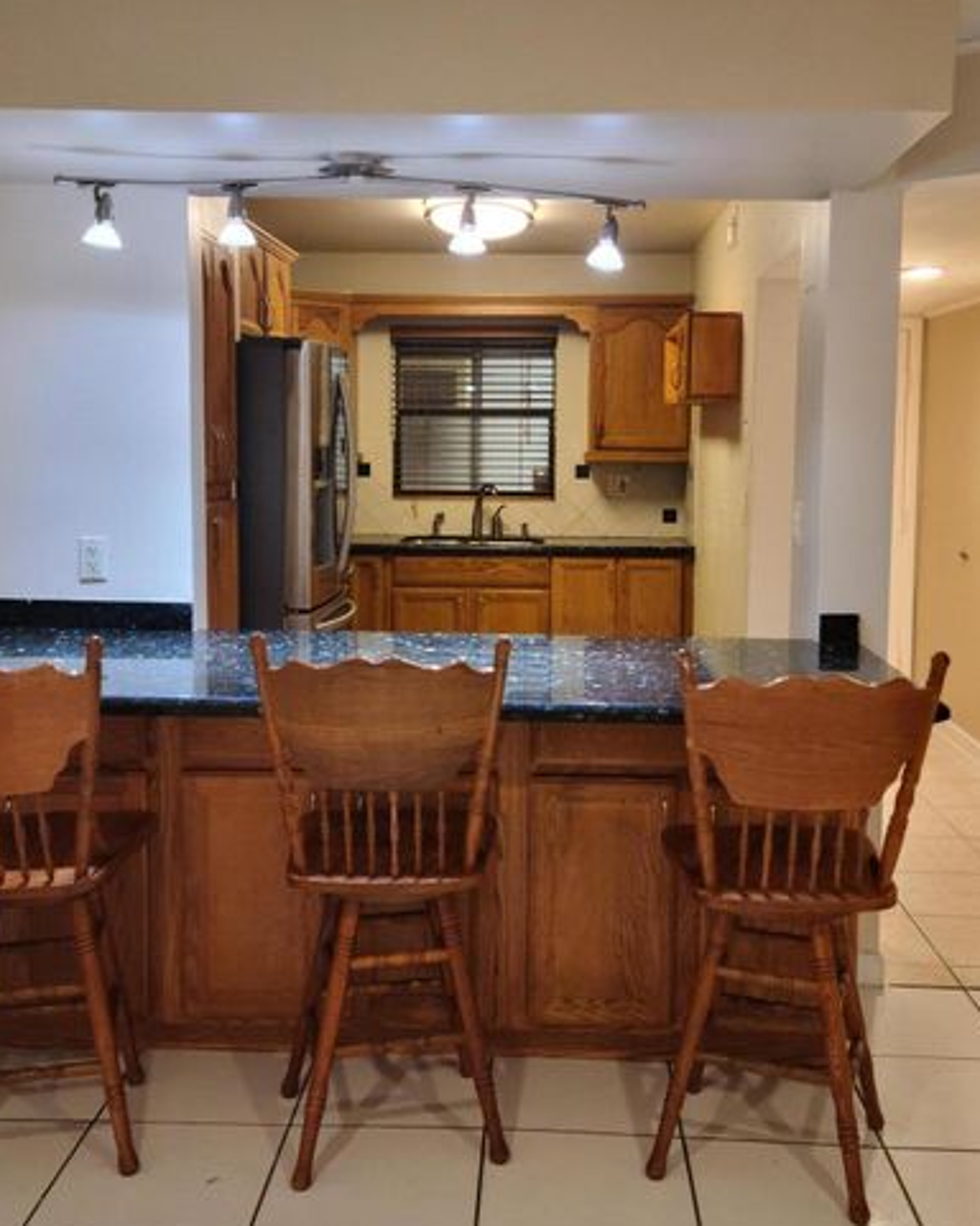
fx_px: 1378
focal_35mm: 38
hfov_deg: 39.2
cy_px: 540
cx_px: 487
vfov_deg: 47.8
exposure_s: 1/40
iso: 320
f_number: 2
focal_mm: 5.9
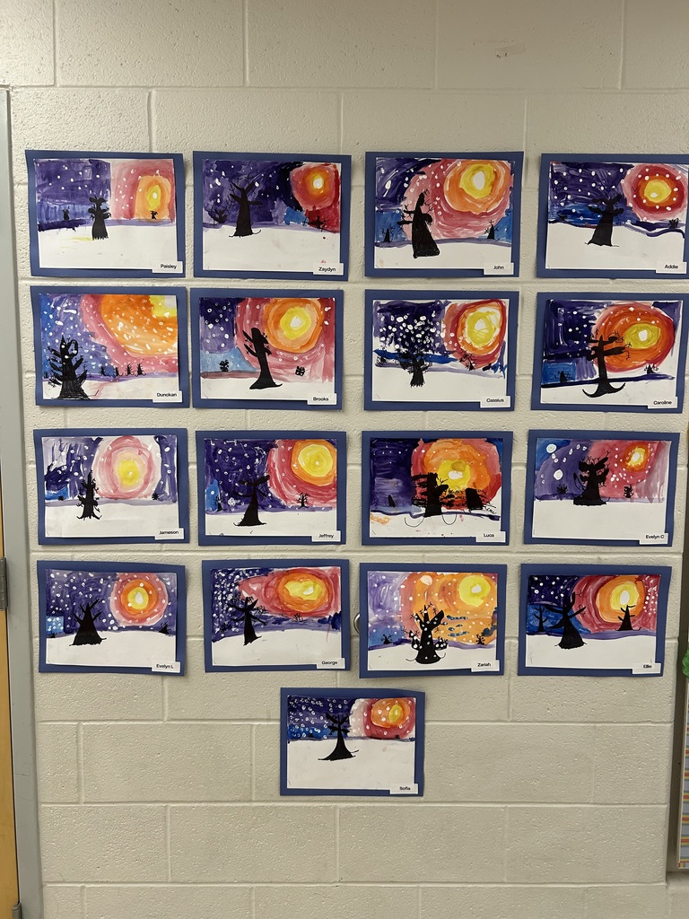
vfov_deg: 67.3
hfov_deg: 53.1
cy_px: 460
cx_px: 344
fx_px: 690
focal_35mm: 26
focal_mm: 5.7
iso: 125
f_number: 1.5
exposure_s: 1/60
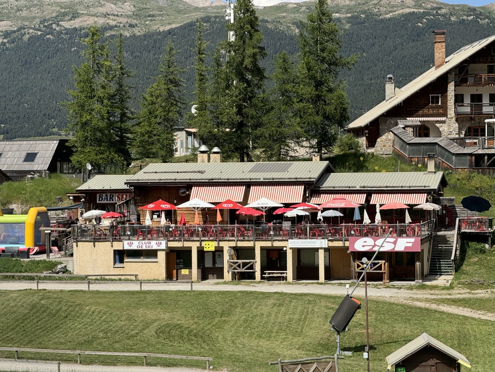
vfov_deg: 12.3
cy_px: 186
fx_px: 1716
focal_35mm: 120
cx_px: 248
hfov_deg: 16.4
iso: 50
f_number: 2.8
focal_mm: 15.66
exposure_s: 1/1577
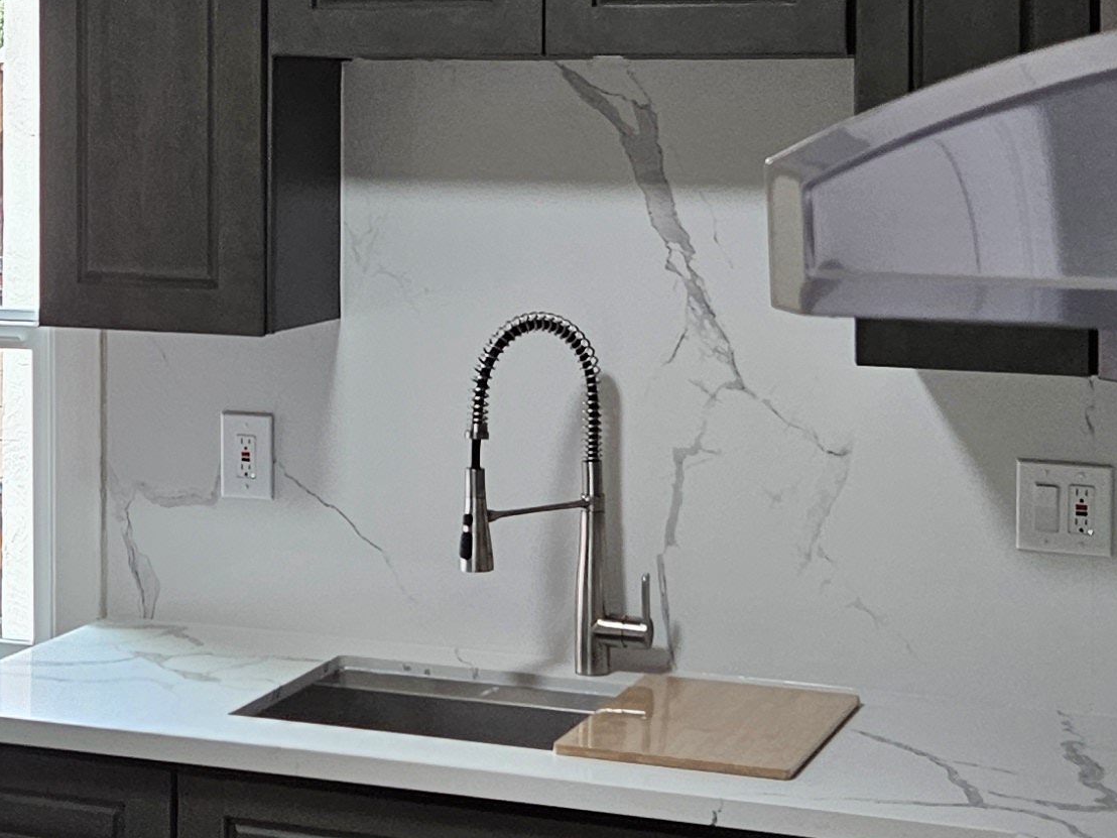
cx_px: 273
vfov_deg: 17.5
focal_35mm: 83
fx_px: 2678
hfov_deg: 23.3
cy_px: 100
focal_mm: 5.4
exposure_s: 1/120
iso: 200
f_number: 1.8
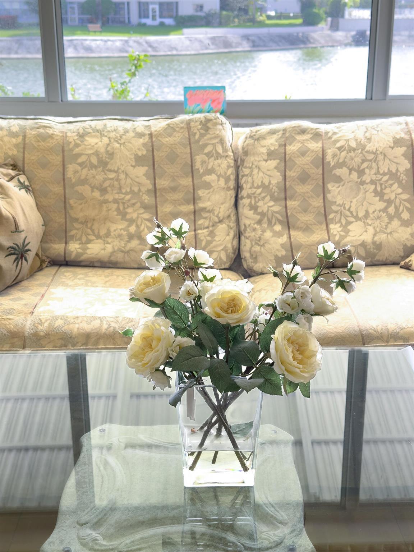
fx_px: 765
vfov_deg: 39.7
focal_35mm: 48
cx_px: 207
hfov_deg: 30.3
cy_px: 276
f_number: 1.78
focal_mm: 6.86
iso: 64
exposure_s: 1/238
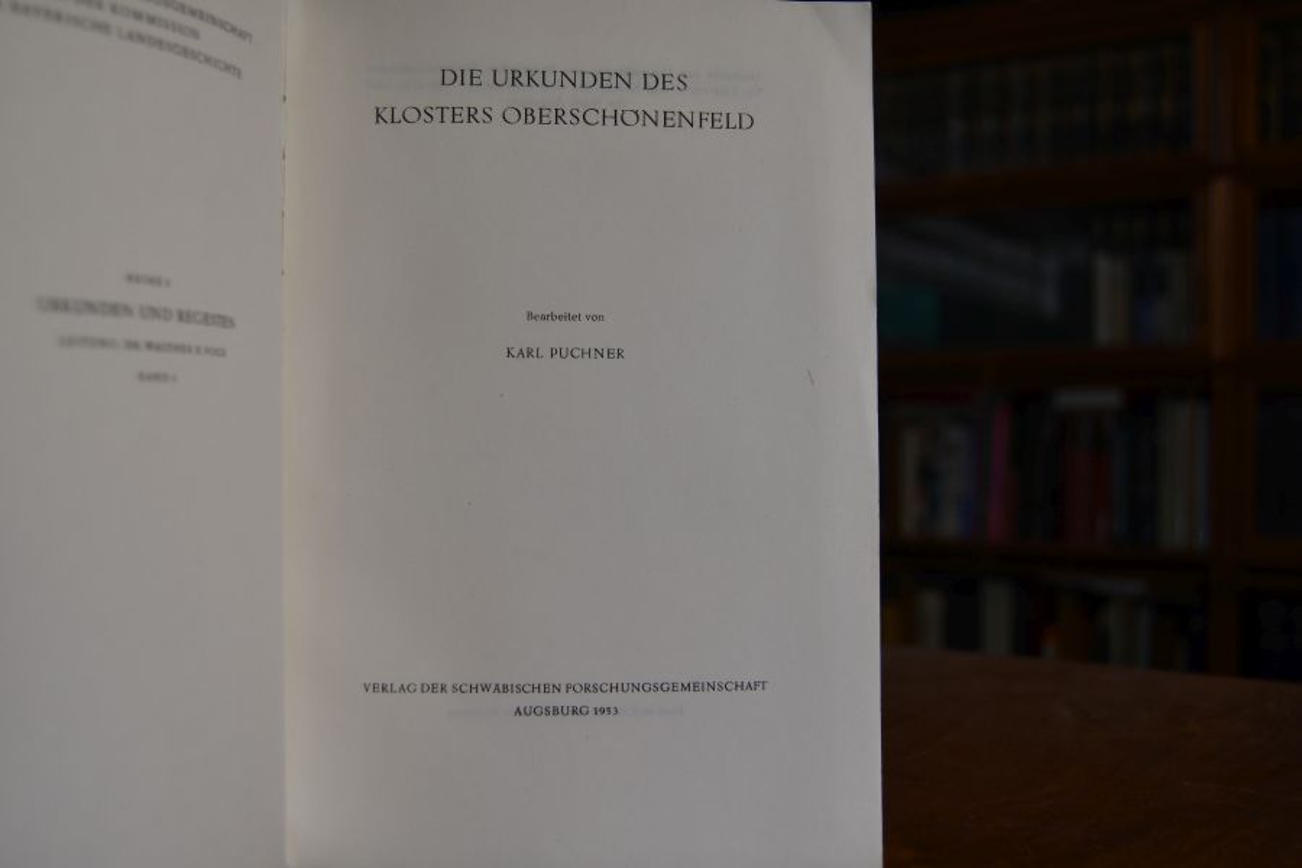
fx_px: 1410
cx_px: 651
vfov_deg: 34.2
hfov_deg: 49.6
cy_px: 434
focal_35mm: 39
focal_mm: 26
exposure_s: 1/250
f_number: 4.5
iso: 400
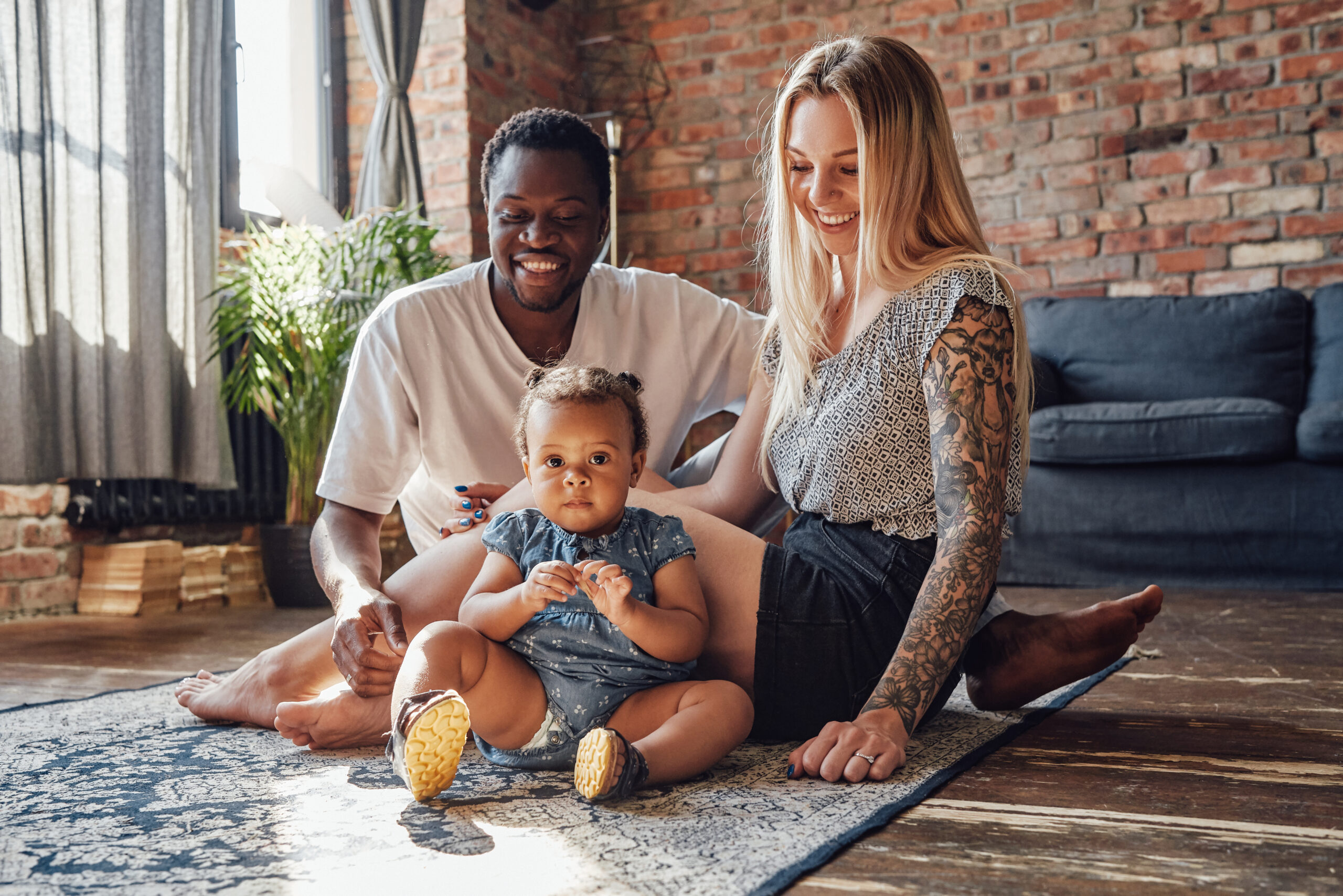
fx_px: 1492
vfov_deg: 33.4
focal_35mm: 40
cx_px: 672
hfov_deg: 48.5
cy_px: 448
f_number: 4
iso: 800
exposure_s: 1/250
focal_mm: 40
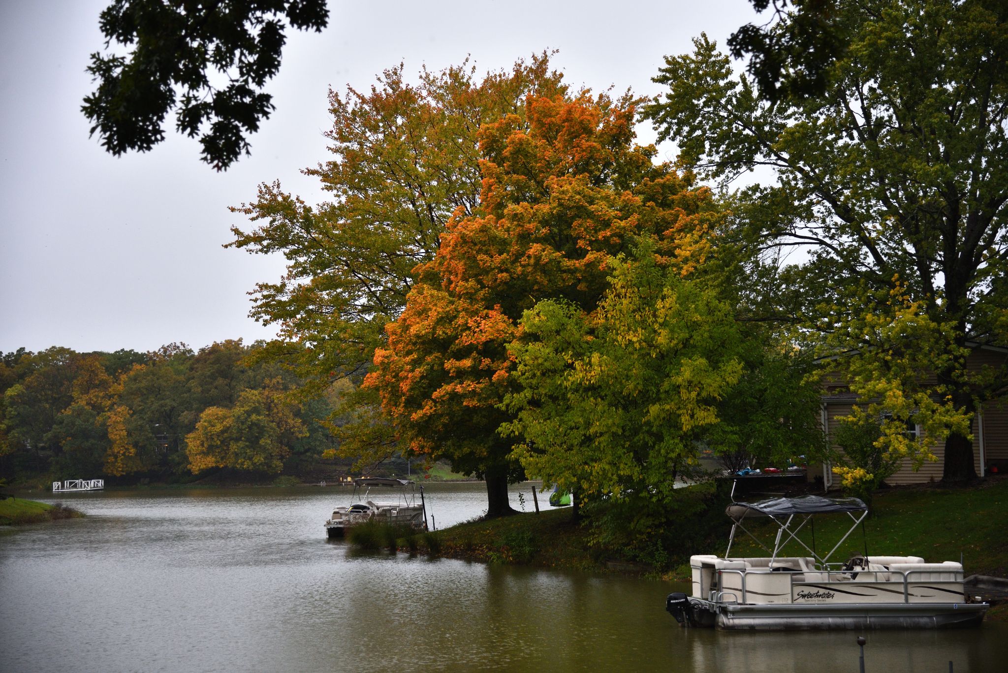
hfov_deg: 32.4
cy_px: 336
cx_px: 504
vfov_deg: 21.9
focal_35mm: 62
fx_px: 1737
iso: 1250
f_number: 4
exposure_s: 1/800
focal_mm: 62
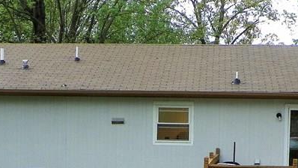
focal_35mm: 98
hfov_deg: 21.8
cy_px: 192
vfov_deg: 12.1
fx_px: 774
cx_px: 123
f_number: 3.2
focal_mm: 6.2
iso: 64
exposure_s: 1/60
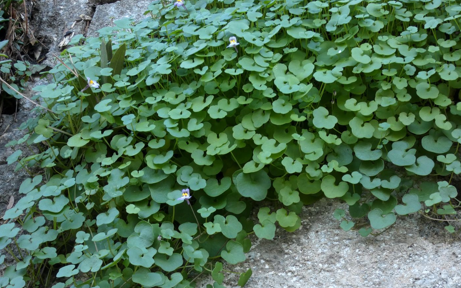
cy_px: 138
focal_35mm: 164
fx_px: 2060
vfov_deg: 8.0
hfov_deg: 12.8
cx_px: 230
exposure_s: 1/80
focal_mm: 27.5
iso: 200
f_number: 5.4
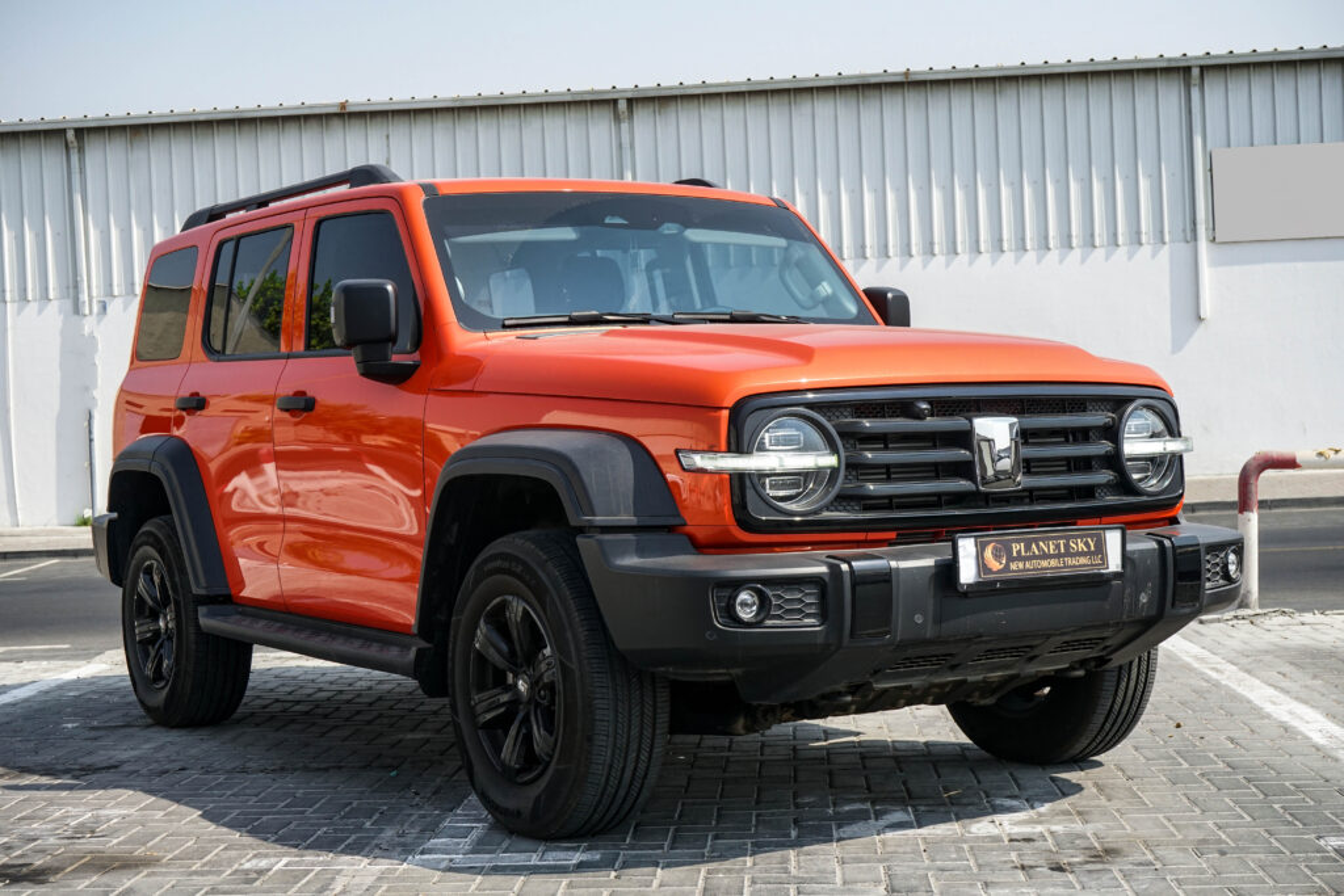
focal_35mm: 51
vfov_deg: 26.5
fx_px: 1904
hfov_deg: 38.9
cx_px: 672
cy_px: 448
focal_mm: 51
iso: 500
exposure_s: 1/640
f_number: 10
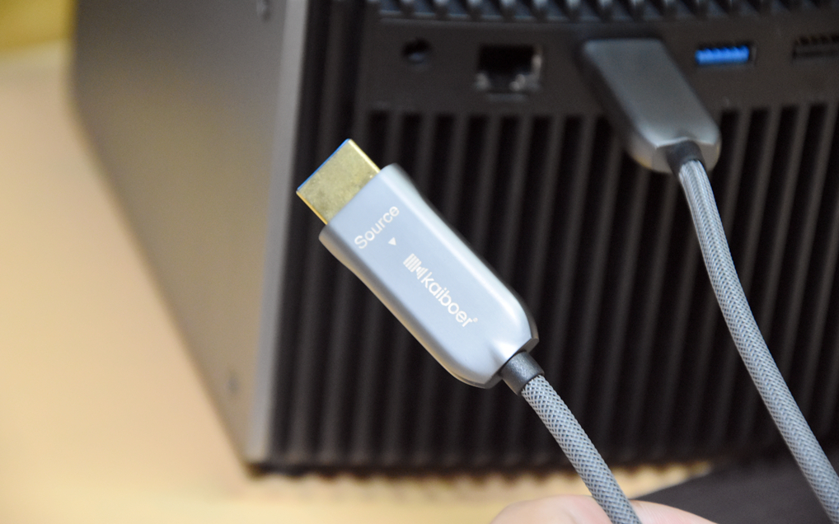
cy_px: 244
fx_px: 3693
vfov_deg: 8.1
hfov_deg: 13.0
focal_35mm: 162
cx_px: 420
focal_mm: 105
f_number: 5.6
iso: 3200
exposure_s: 1/50
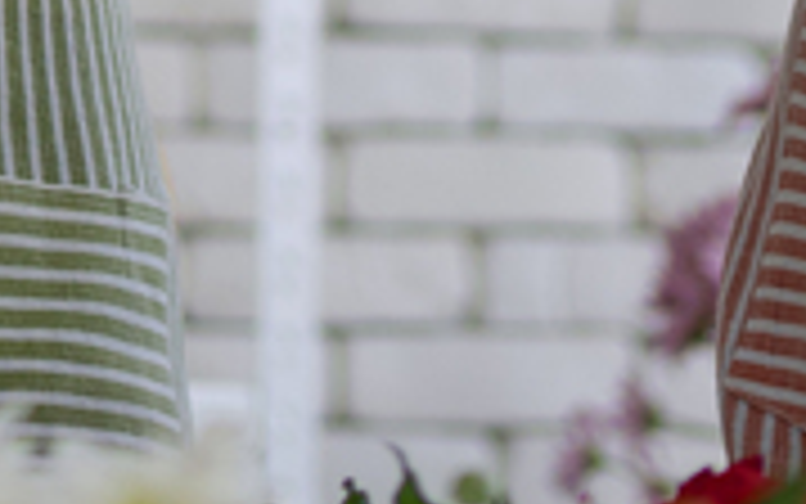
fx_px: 6746
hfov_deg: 6.8
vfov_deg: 4.1
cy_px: -1094
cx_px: 63
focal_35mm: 307
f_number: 2
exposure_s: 1/400
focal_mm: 45
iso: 160
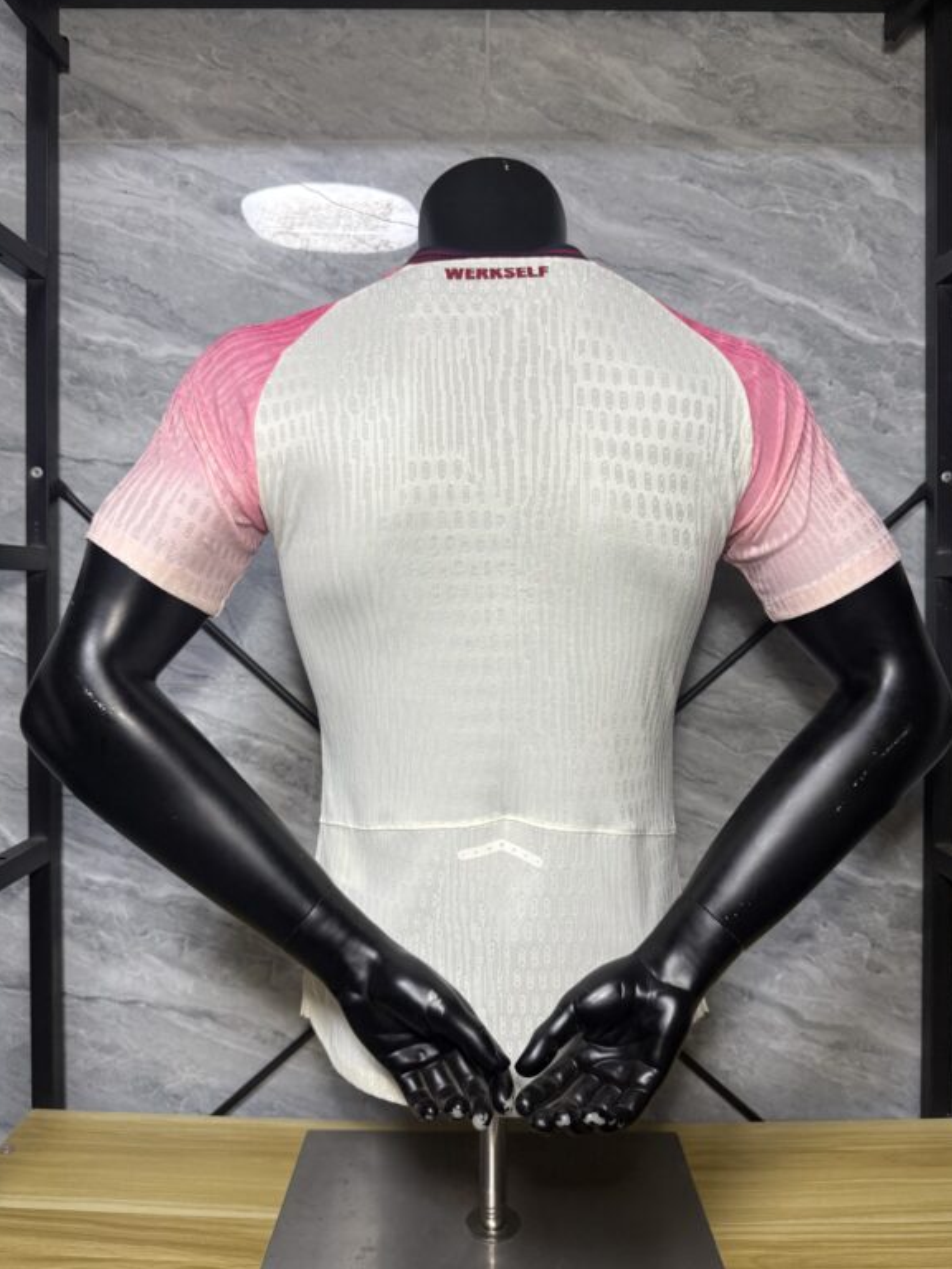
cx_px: 491
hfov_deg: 54.9
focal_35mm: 25
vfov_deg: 69.4
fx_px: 917
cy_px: 610
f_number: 1.78
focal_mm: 6.76
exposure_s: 1/109
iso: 200
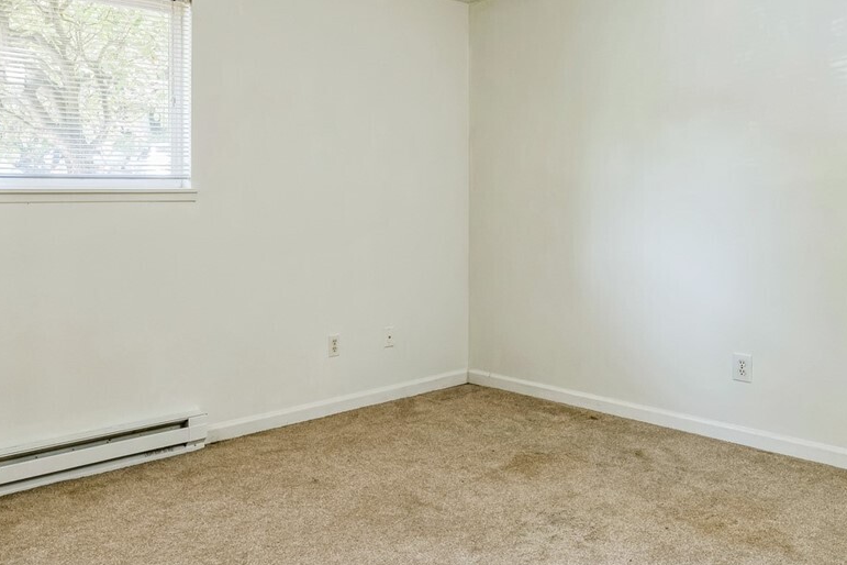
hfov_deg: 55.1
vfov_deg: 38.6
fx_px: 802
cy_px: 215
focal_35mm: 34
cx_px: 324
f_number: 8
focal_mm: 15.5
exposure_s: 1/1.25
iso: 320
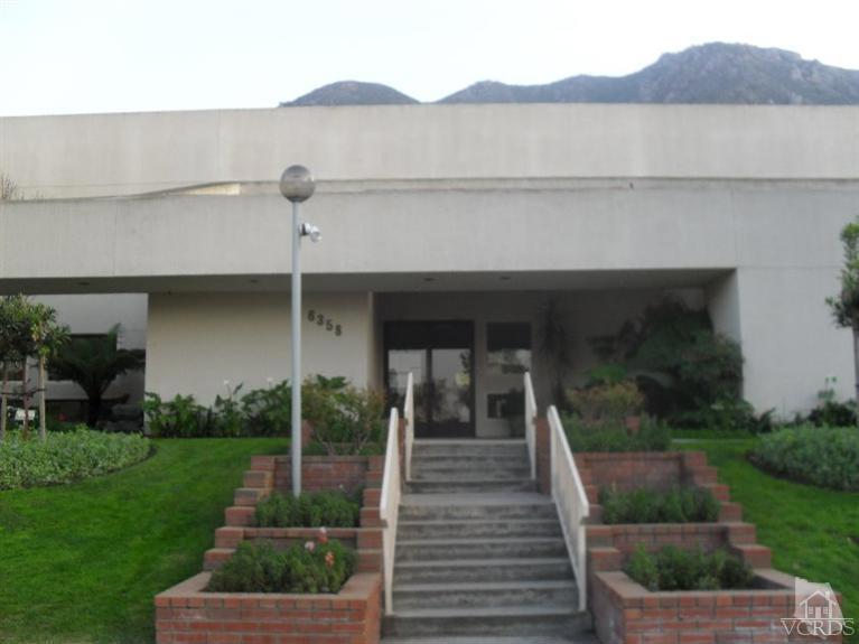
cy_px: 322
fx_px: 868
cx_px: 430
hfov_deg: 52.6
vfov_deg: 40.7
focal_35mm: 35
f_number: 3.2
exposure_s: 1/125
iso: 100
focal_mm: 6.3
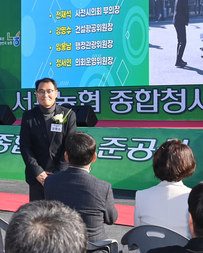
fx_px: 548
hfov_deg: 20.9
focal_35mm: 73
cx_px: 66
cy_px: 131
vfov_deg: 26.1
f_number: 7.1
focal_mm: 35
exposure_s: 1/640
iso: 400
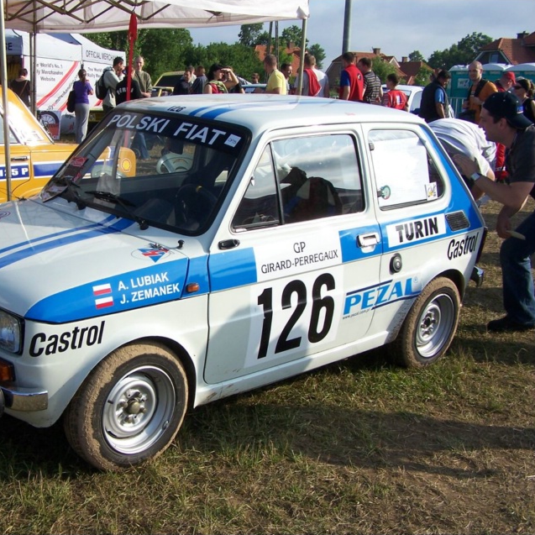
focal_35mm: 45
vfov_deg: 37.6
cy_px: 267
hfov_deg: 37.2
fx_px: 787
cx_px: 178
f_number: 4
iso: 80
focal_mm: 6.3
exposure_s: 1/800
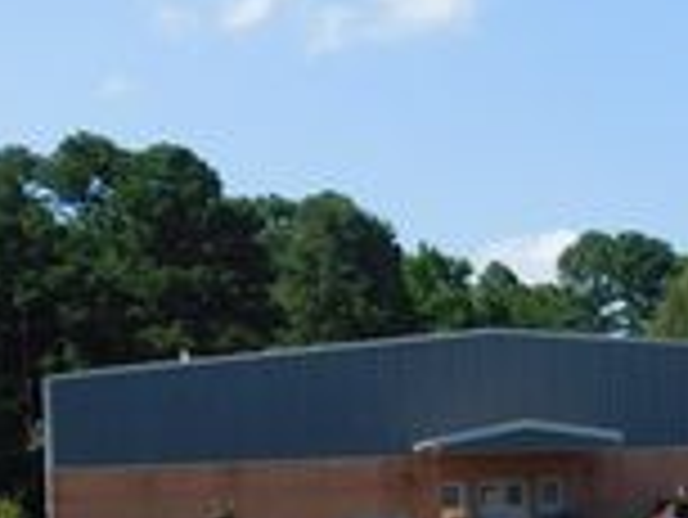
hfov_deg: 19.9
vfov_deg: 14.8
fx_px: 1949
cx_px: 495
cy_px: 538
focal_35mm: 98
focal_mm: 5.3
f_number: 3.2
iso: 125
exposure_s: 1/1250
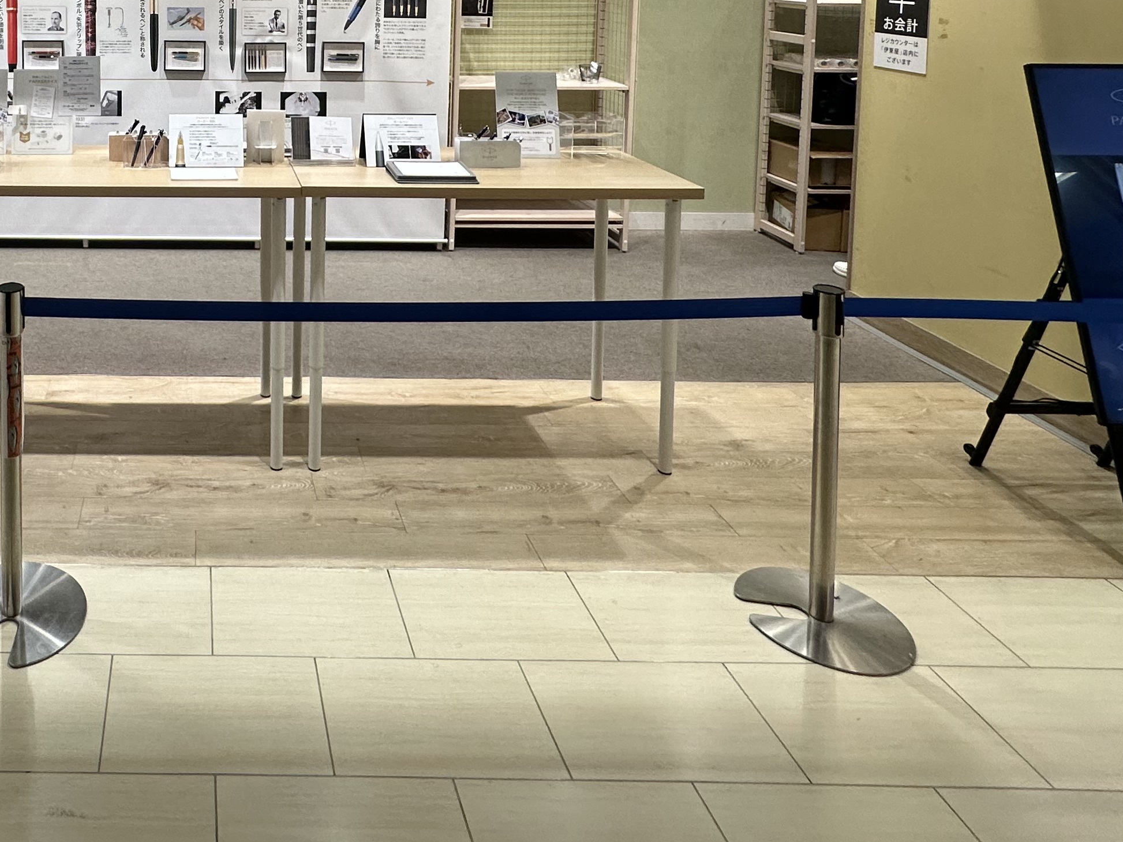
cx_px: 180
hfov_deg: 55.9
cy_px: 16
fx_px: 941
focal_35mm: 29
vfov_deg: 42.3
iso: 125
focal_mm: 2.22
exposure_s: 1/107
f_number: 2.2
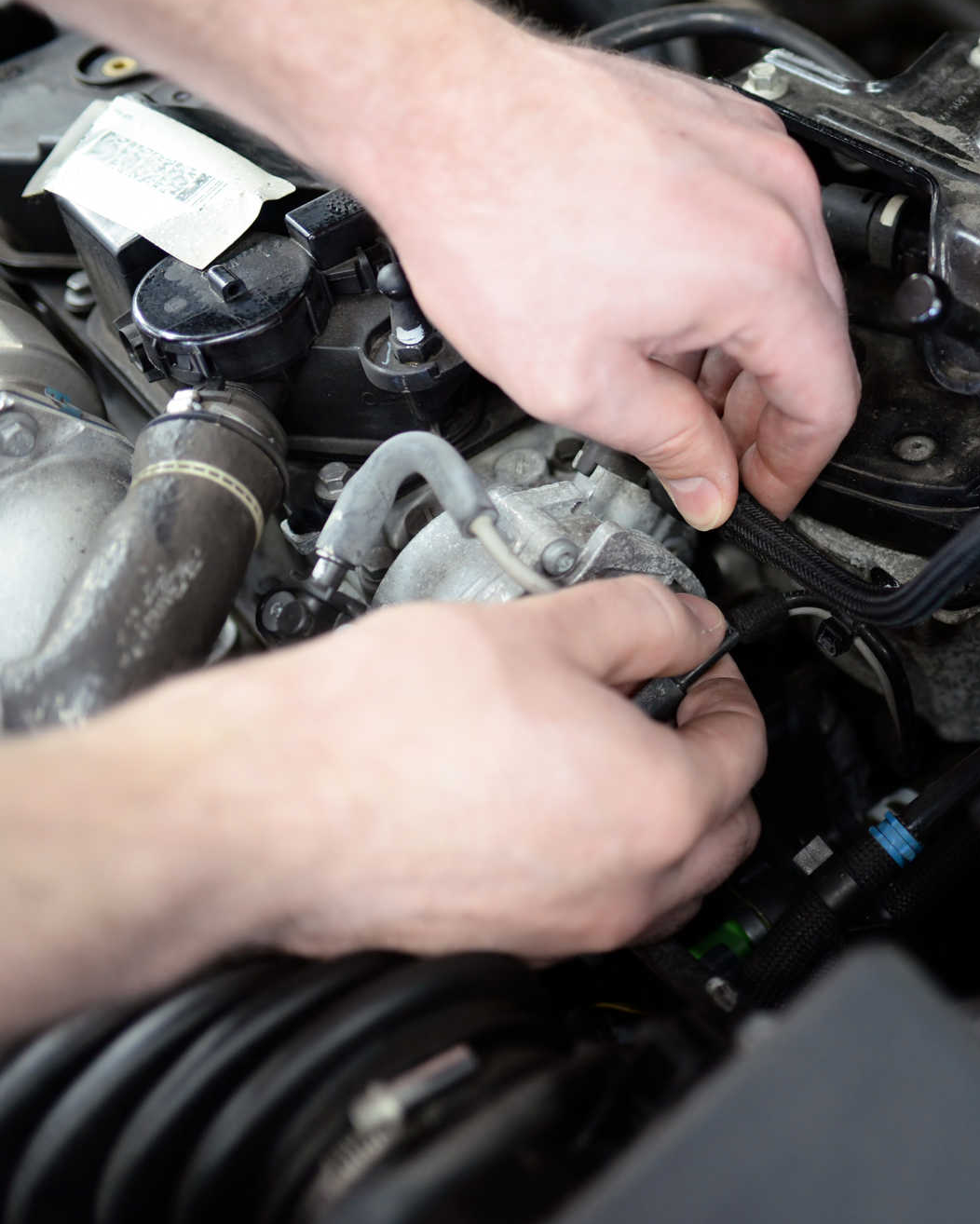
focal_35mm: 50
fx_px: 1812
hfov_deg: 28.8
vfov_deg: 37.3
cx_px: 917
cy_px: 611
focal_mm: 35
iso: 1600
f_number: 2.2
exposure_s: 1/80
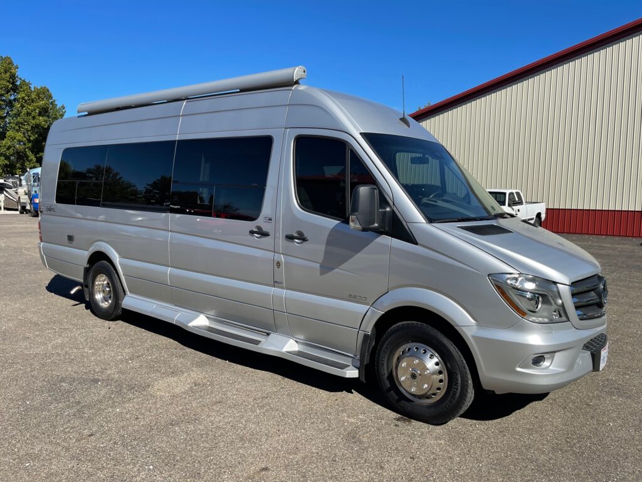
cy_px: 241
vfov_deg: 53.1
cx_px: 321
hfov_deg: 67.3
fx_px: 482
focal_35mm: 26
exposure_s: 1/3086
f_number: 1.6
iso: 32
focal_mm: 5.1
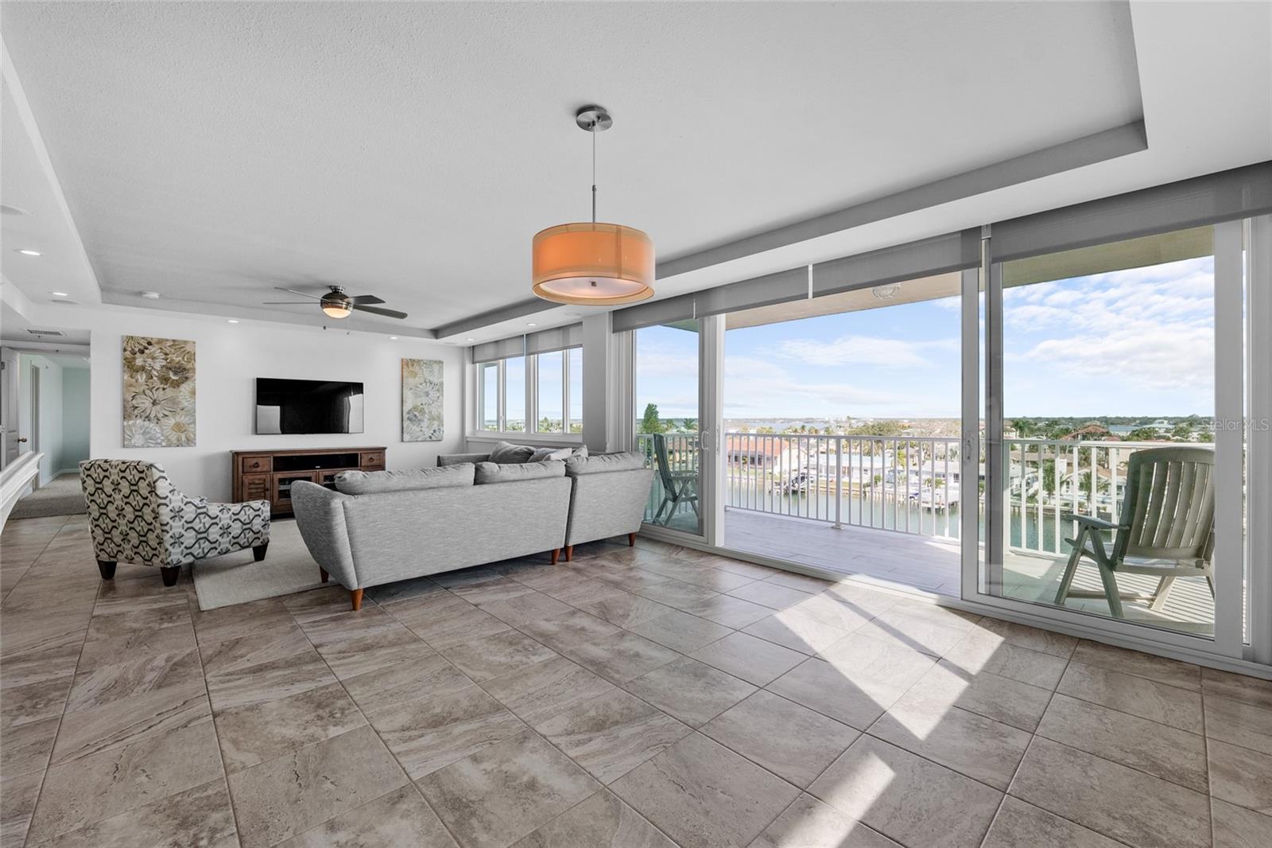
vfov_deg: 81.2
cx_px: 636
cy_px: 424
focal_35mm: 14
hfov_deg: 104.3
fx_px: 495
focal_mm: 14
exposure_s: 1/125
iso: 400
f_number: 8
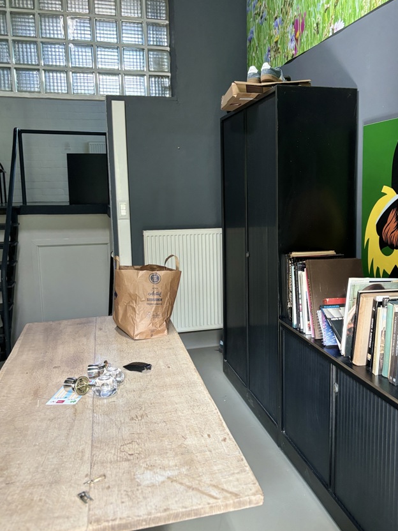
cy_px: 261
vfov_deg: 56.8
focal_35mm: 32
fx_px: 491
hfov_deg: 44.0
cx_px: 235
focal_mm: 5.96
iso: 250
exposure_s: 1/50
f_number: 1.6
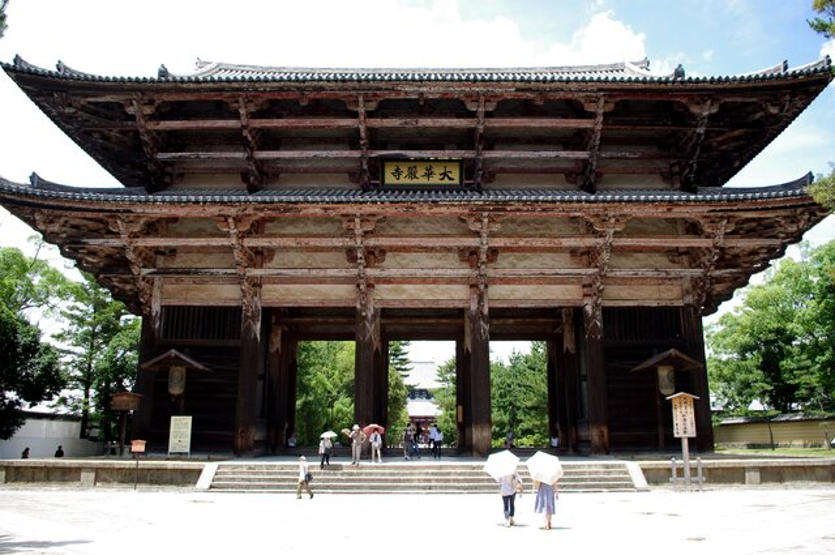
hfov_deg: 67.4
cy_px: 278
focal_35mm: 27
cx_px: 418
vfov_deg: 47.8
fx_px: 625
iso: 200
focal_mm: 18
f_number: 6.3
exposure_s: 1/250
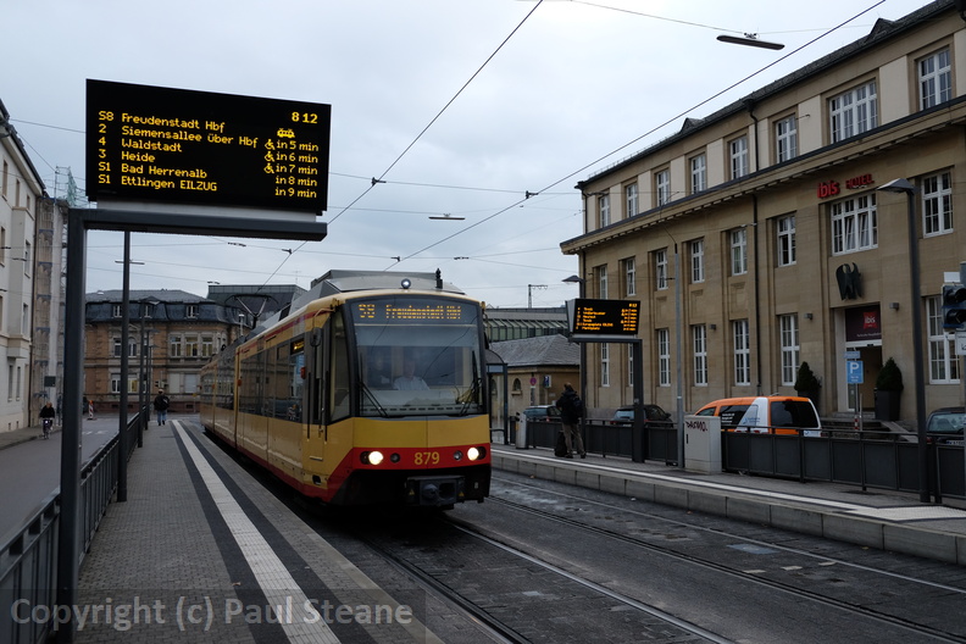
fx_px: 859
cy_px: 322
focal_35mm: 32
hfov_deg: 58.7
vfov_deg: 41.1
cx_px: 483
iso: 800
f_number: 3.2
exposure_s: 1/500
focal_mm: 21.4
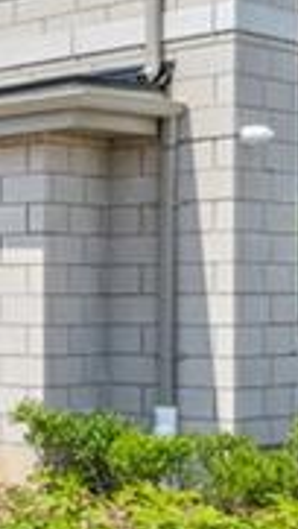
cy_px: 308
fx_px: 1164
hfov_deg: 8.8
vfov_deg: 25.6
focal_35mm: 83
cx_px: -798
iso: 640
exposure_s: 1/800
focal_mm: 14
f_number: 16
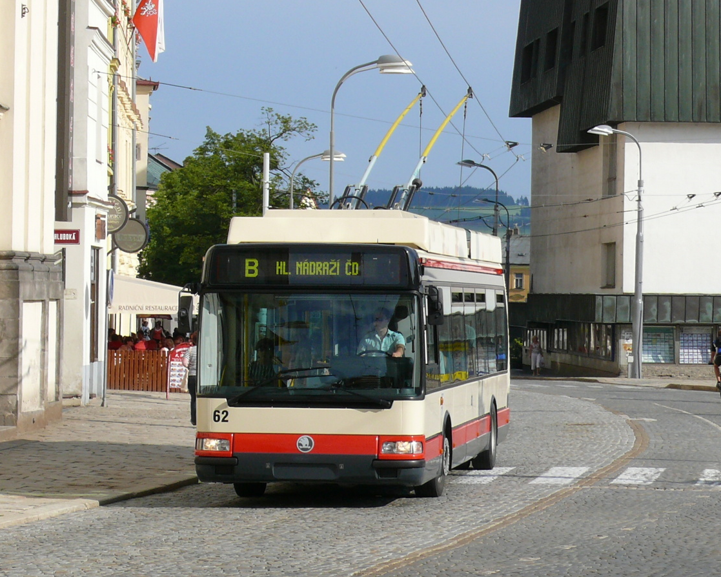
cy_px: 288
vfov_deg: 10.9
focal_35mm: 141
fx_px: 3008
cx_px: 351
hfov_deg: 13.7
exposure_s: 1/500
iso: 100
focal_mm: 16.2
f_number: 6.3
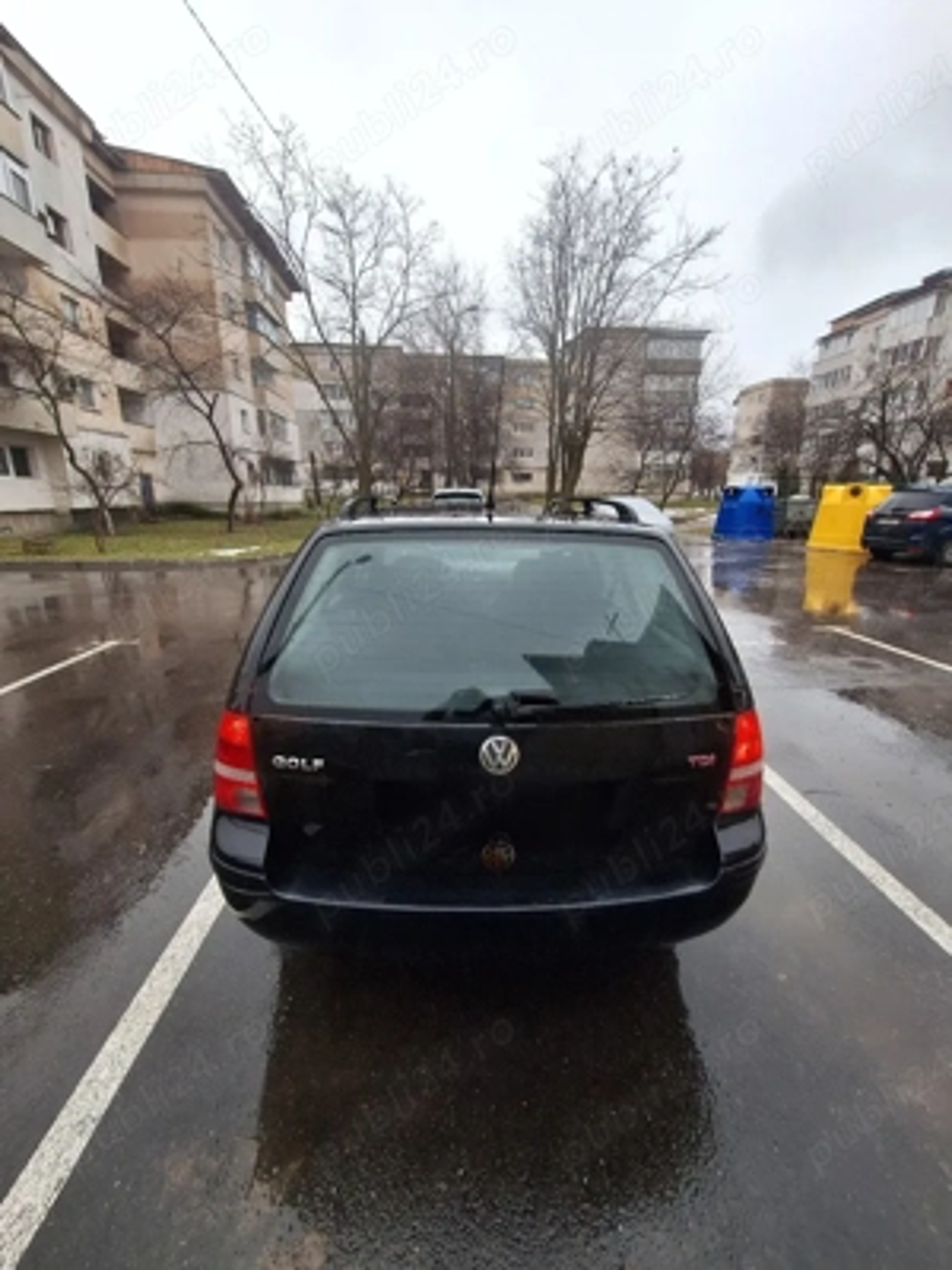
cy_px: 635
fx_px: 477
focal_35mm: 13
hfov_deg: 89.9
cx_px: 476
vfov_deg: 106.2
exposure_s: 1/227
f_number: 2.2
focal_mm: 1.74
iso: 40
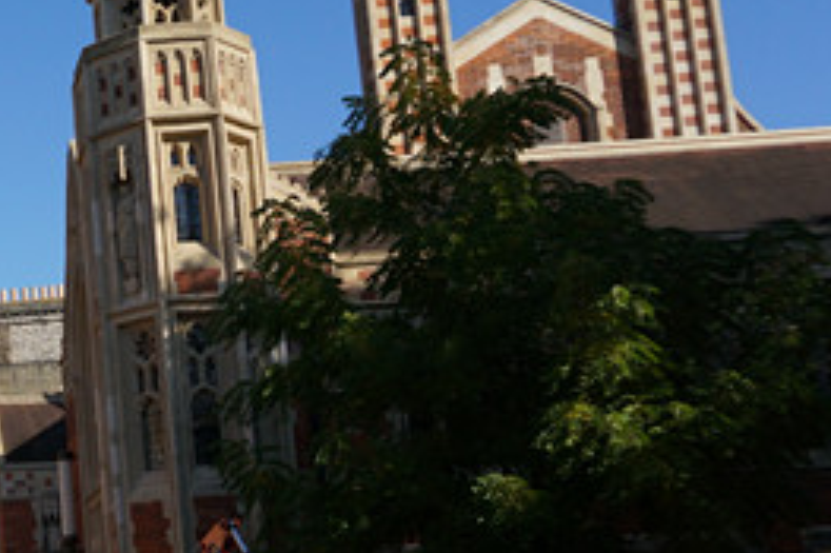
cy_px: 444
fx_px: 1684
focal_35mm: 73
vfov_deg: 18.5
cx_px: -332
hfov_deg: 23.5
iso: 200
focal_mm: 16
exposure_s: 1/2000
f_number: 4
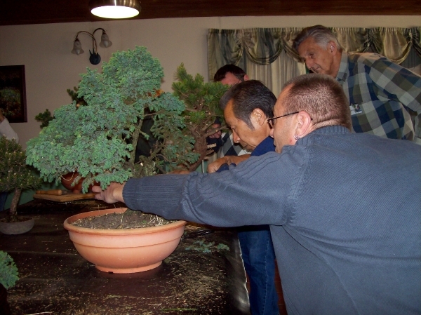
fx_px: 437
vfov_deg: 39.6
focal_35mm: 36
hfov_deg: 51.4
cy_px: 158
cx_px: 210
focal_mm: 6
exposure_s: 1/64
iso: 80
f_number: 2.7
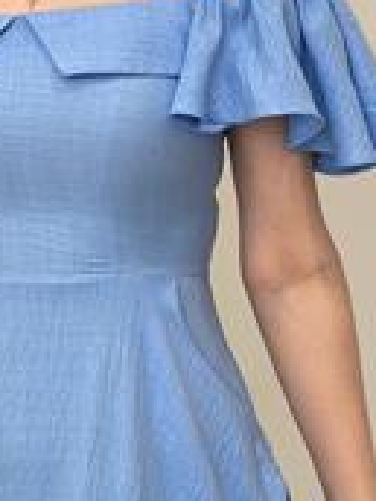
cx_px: 73
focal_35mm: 149
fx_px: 2158
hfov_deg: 9.9
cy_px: 191
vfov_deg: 13.2
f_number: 1.78
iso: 80
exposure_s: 1/248
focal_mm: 6.86
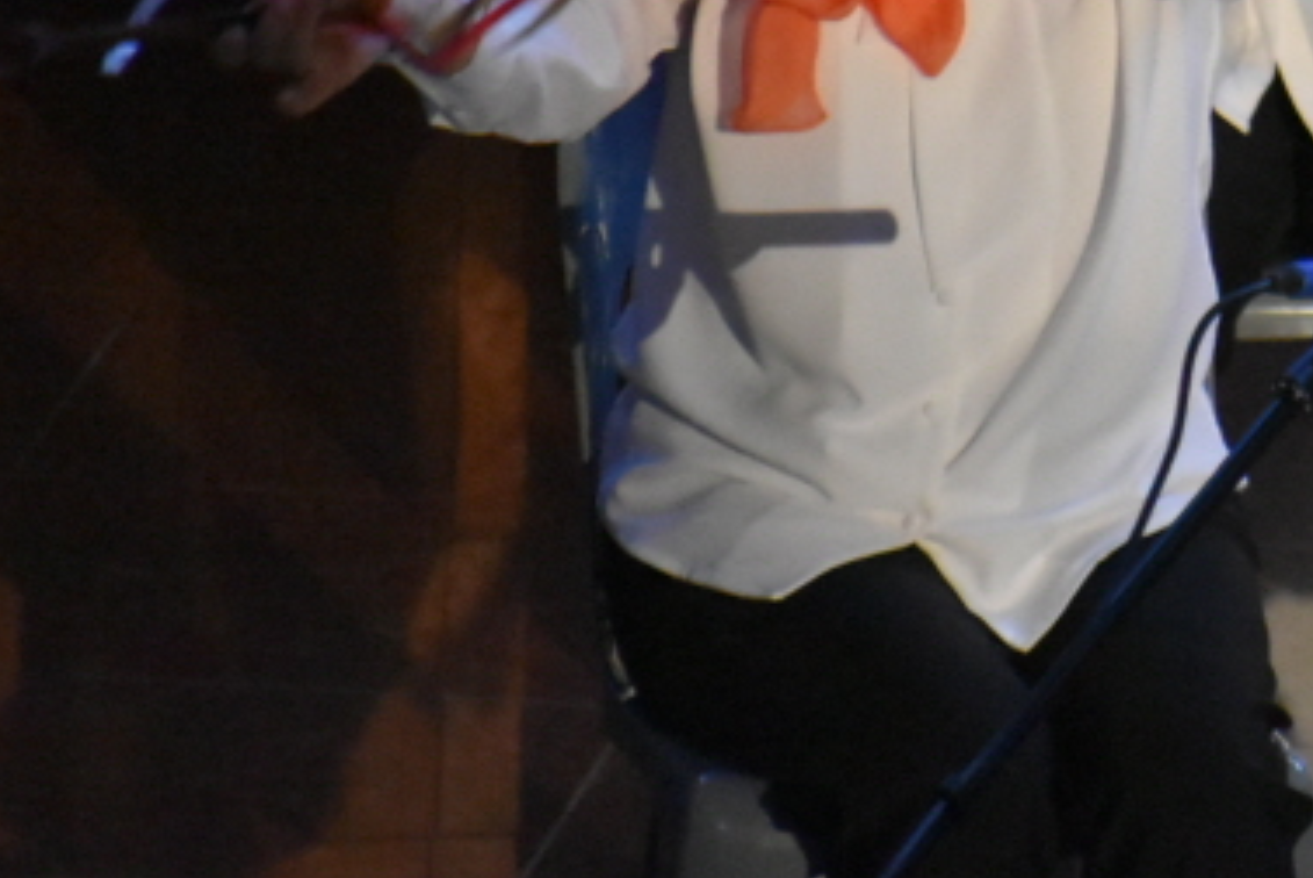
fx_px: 30477
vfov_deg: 1.6
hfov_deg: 2.5
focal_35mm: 835
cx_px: 1390
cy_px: -115
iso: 6400
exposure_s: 1/125
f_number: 5.6
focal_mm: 210
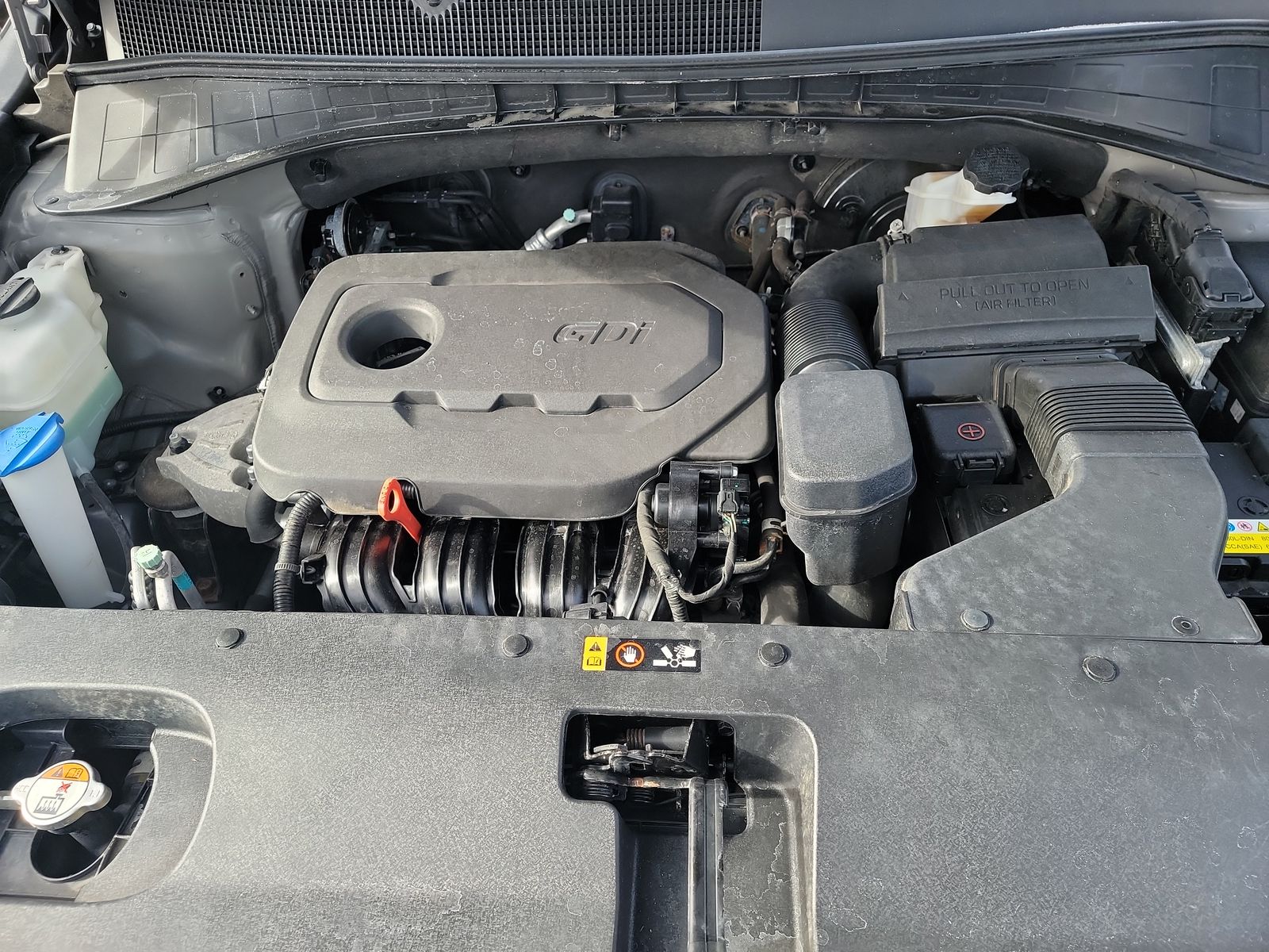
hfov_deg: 71.6
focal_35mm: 24
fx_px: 880
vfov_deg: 56.8
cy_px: 476
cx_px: 634
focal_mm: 6.7
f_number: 1.8
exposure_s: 1/119
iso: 66
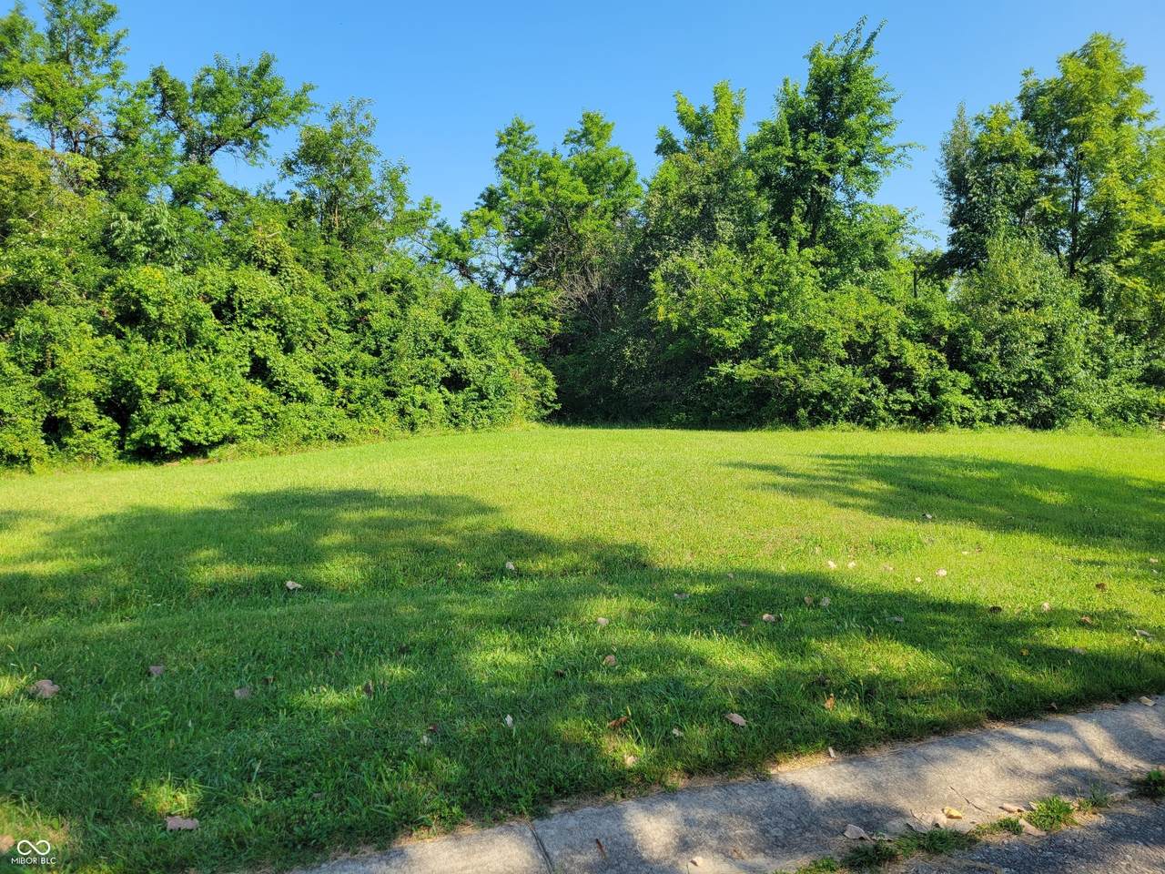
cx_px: 582
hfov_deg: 67.3
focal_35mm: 26
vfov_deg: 53.1
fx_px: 875
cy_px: 437
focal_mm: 5.4
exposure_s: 1/1123
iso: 40
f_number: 1.8
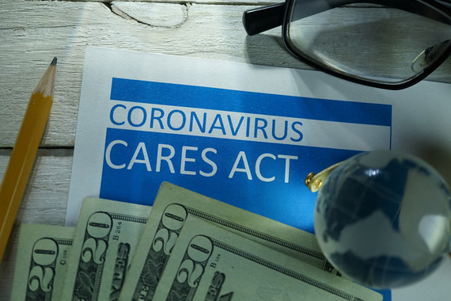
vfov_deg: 29.9
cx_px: 226
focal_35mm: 45
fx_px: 564
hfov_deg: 43.6
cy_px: 150
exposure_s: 1/320
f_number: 3.5
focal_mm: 30
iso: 500
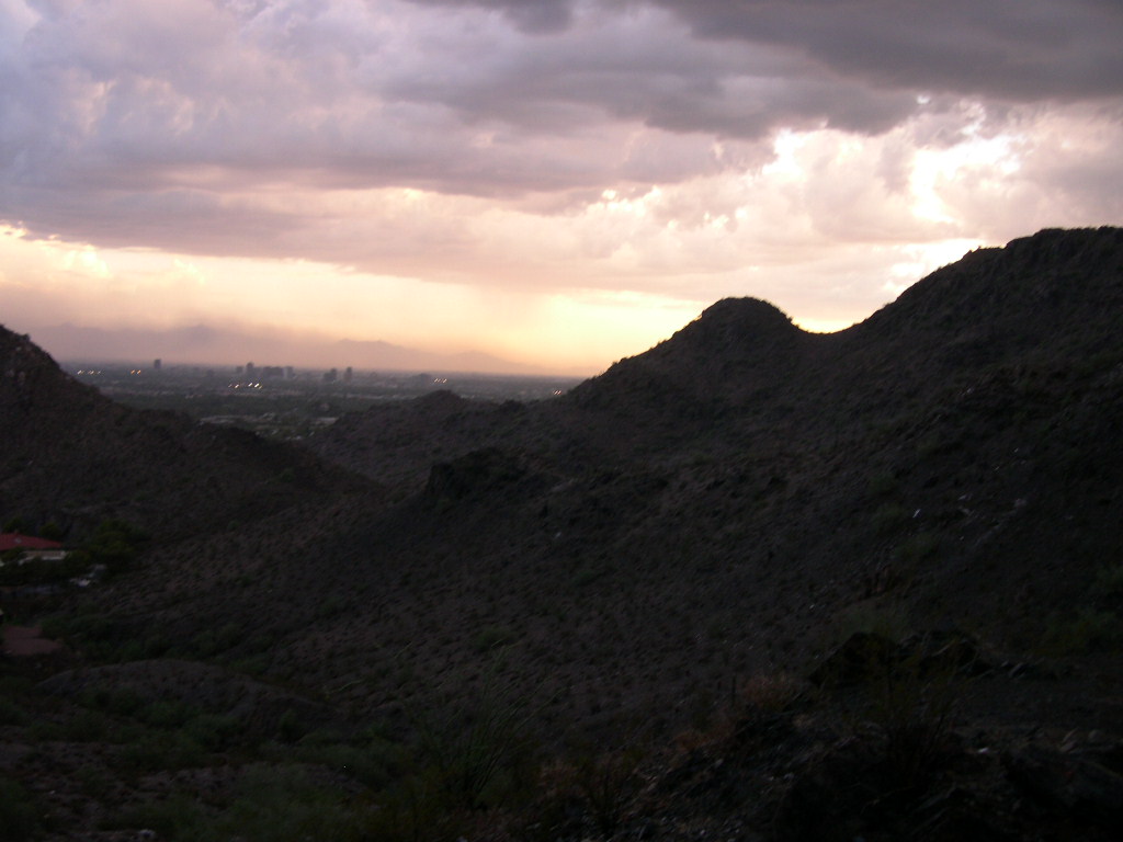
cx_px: 562
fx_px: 1233
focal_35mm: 38
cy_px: 421
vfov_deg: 37.7
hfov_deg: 49.0
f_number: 2.8
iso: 100
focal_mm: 8
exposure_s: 1/76.4
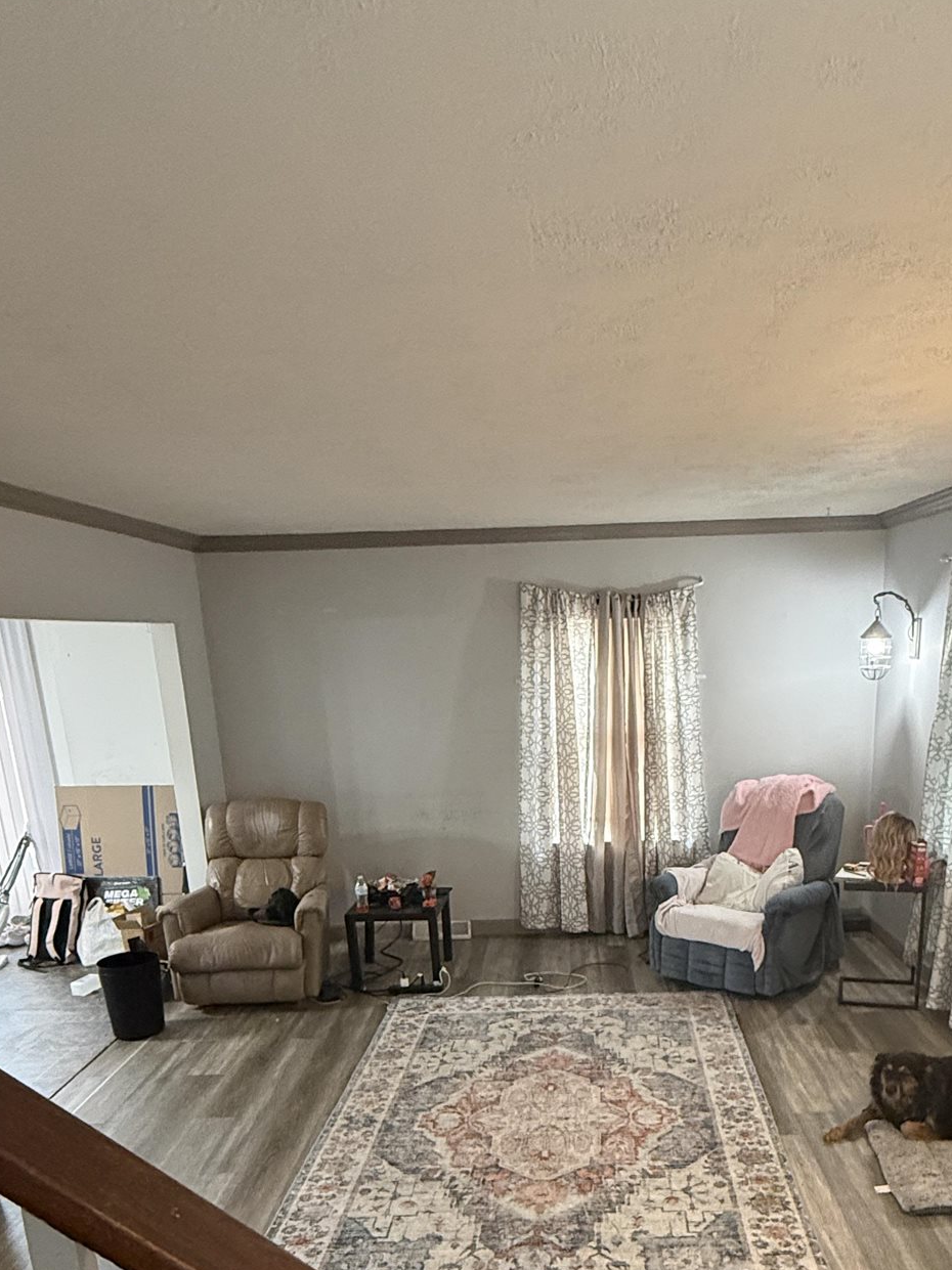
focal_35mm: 26
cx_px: 579
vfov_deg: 64.1
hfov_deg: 52.6
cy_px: 922
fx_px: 954
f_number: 2.2
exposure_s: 1/60
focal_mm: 2.22
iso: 500
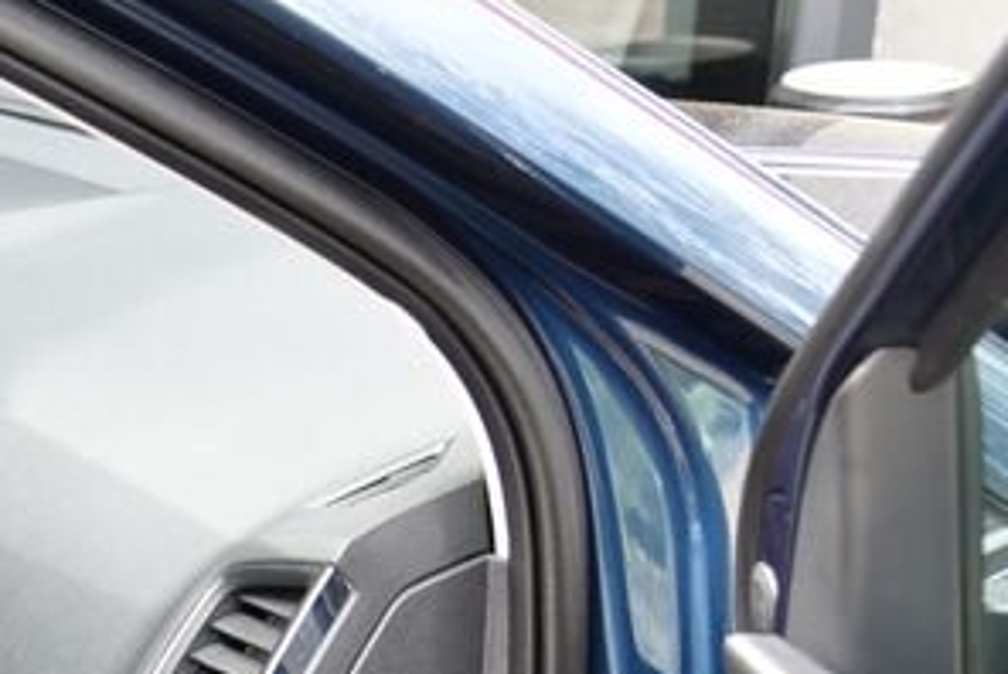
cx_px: -572
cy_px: 963
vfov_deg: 11.0
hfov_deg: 15.4
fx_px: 3391
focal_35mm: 121
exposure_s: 1/100
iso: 500
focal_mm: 35
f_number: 5
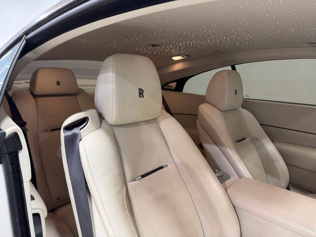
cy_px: 118
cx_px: 158
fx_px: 219
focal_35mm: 24
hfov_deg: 71.6
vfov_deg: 56.8
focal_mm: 6.76
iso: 125
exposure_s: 1/60
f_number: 1.78
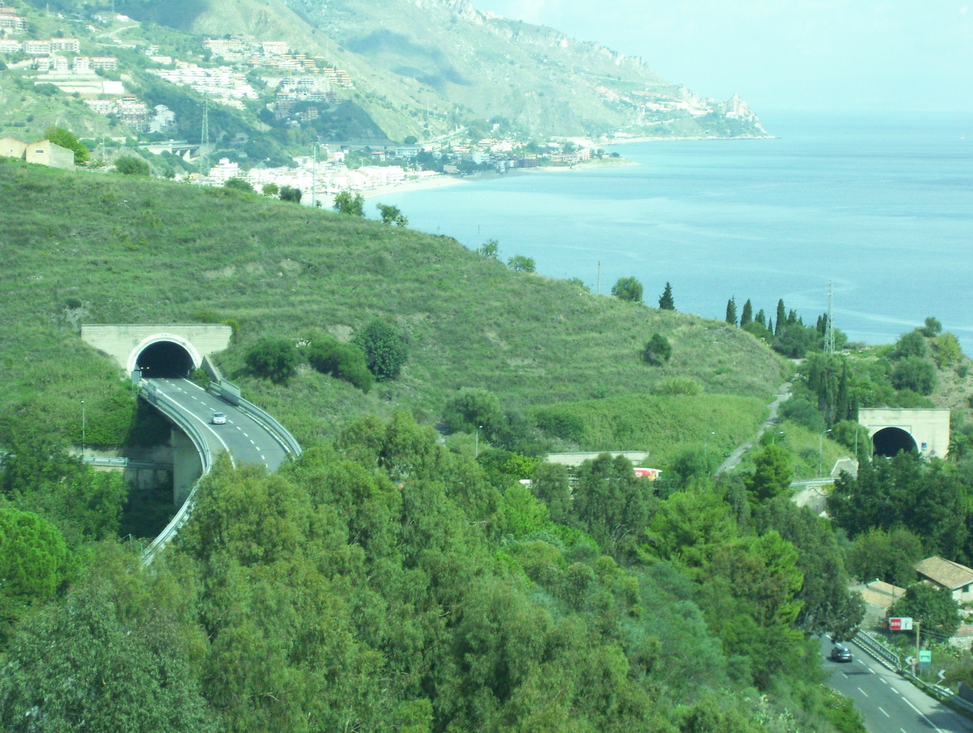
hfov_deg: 18.2
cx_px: 486
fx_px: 3040
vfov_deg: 13.7
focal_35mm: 108
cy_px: 366
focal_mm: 18
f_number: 4.6
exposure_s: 1/250
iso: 250
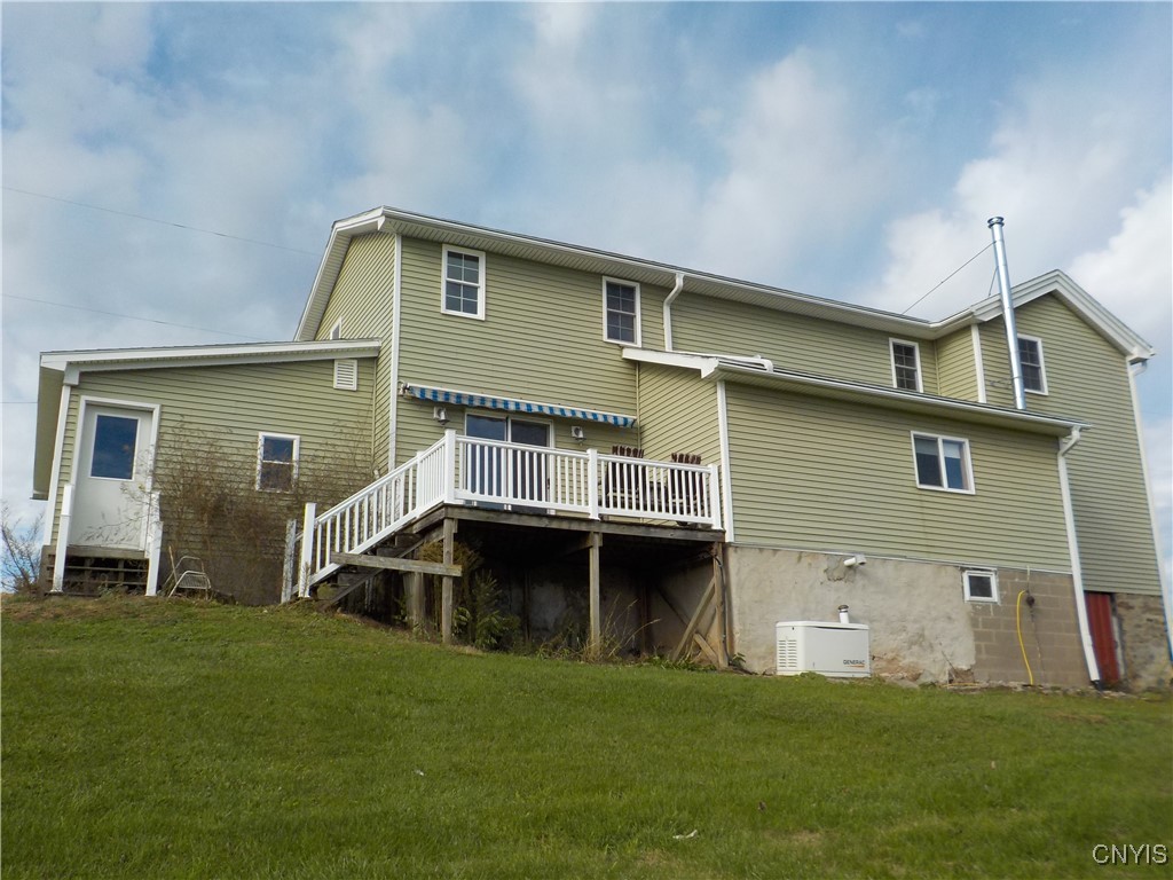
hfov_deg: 60.0
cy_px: 440
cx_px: 586
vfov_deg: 46.8
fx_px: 1017
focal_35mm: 30
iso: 125
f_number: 3.3
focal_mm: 4.1
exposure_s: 1/1000
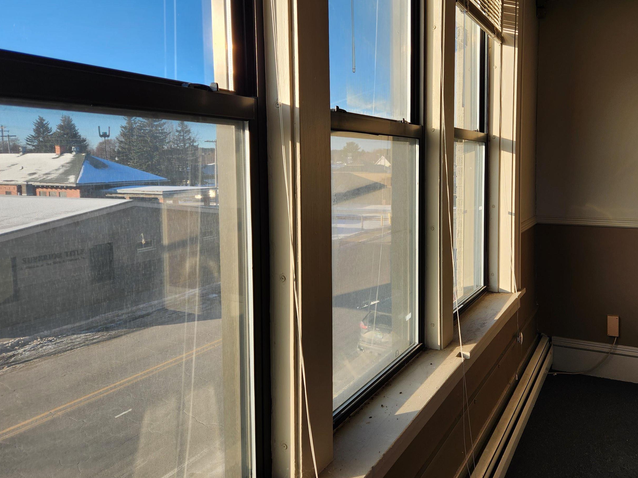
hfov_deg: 61.3
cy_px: 213
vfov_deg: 48.1
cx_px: 374
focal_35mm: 29
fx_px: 534
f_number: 1.8
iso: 20
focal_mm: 5.4
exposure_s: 1/583
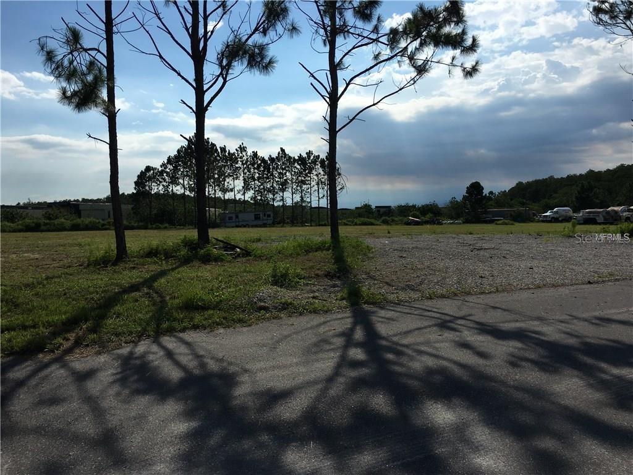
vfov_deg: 48.2
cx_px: 316
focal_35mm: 29
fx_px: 530
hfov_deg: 61.7
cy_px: 238
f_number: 2.2
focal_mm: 4.15
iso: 25
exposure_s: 1/5495
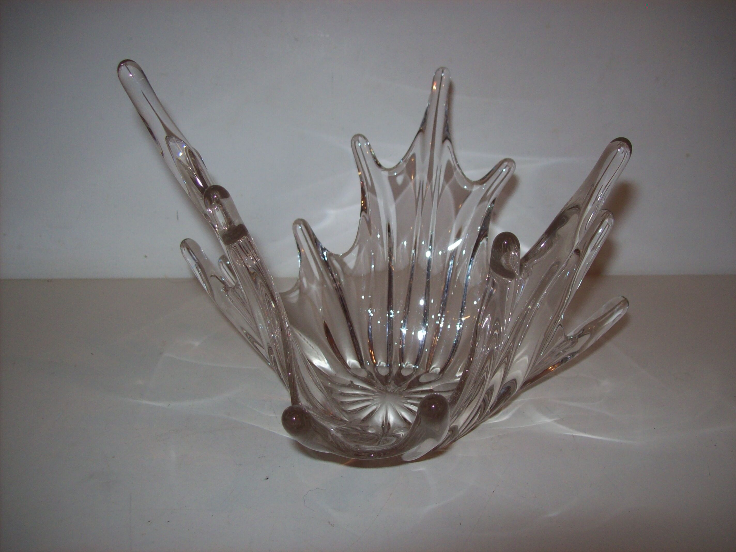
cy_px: 276
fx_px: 765
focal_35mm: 36
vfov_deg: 39.6
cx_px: 368
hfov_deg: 51.4
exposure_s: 1/64
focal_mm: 6
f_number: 2.7
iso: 80
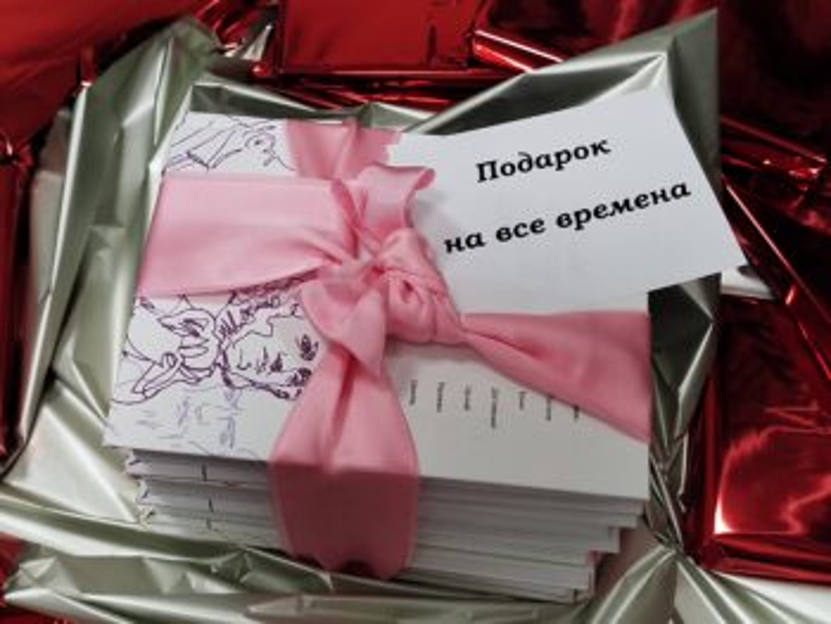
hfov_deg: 39.6
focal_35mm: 48
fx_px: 1153
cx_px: 416
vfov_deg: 30.3
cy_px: 312
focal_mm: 5.31
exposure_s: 1/33
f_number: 1.7
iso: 200
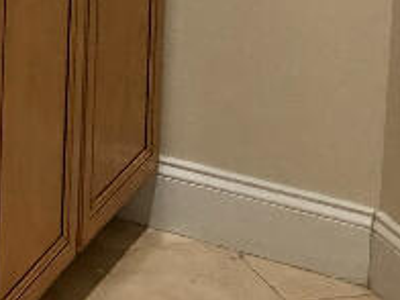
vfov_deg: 9.3
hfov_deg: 12.8
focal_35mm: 146
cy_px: -382
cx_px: -204
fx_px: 1687
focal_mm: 3.99
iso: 40
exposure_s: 1/17
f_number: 1.8
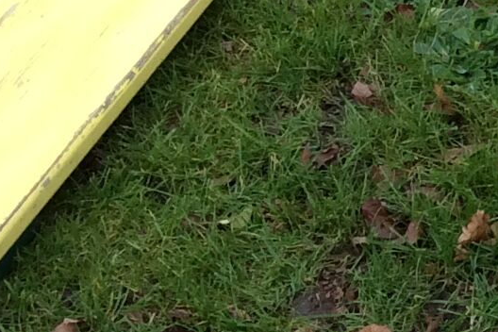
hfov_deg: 11.7
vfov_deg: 8.4
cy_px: 158
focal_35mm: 163
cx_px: 871
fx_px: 2255
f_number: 2.4
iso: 32
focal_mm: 3.3
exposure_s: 1/138
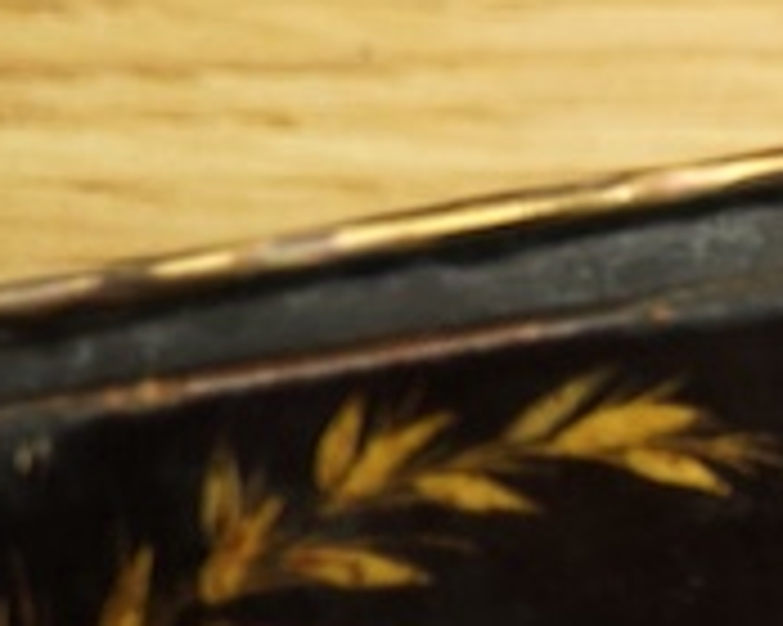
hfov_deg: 8.1
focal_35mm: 218
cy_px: 405
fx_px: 5049
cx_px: 1984
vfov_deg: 7.1
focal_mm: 30
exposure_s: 1/125
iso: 1250
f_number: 5.6
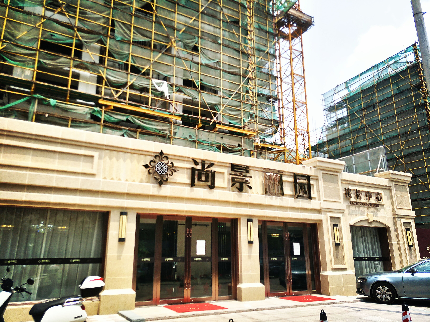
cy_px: 161
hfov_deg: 76.4
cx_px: 215
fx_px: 273
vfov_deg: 61.1
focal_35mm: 22
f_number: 2
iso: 103
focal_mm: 3.79
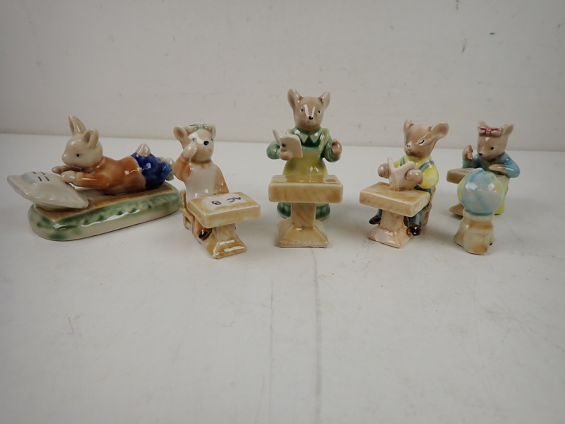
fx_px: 310
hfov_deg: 84.7
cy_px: 212
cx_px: 282
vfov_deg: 68.7
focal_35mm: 19
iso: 100
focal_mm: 3.33
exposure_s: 1/160
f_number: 2
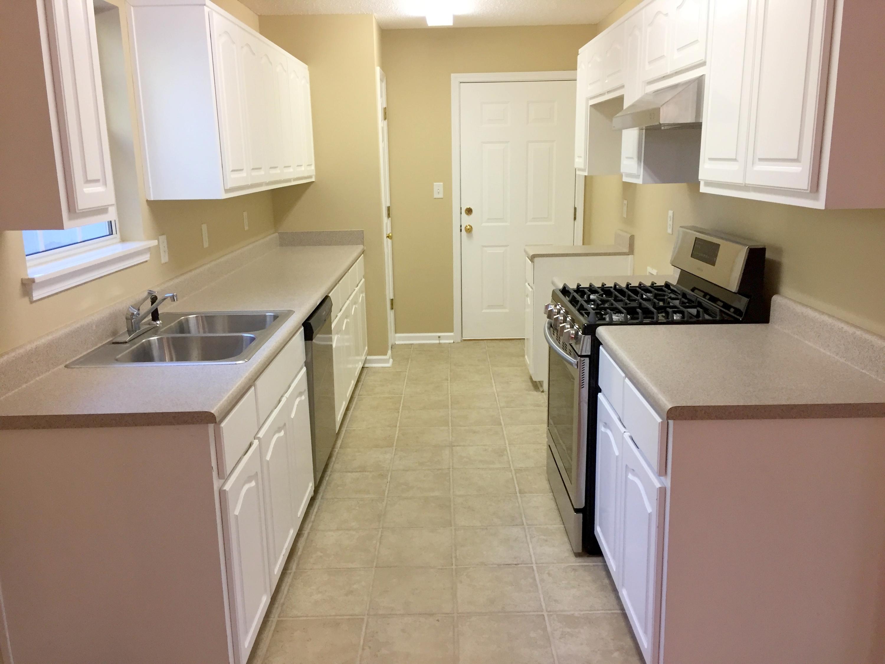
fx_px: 741
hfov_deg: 61.7
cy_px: 332
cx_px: 442
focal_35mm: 29
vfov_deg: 48.2
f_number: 2.2
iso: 40
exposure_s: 1/30
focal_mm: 4.15
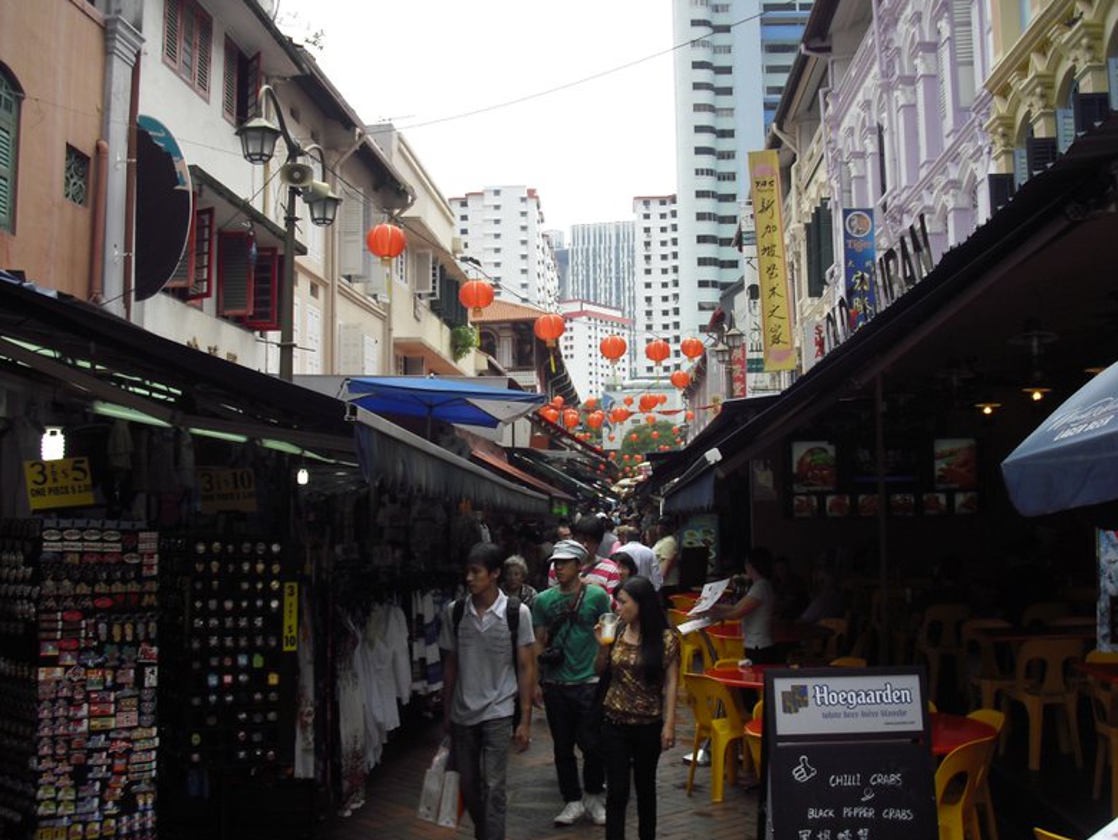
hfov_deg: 47.8
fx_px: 1260
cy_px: 419
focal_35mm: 39
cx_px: 568
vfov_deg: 36.8
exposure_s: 1/100
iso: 100
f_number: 8
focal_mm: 6.2
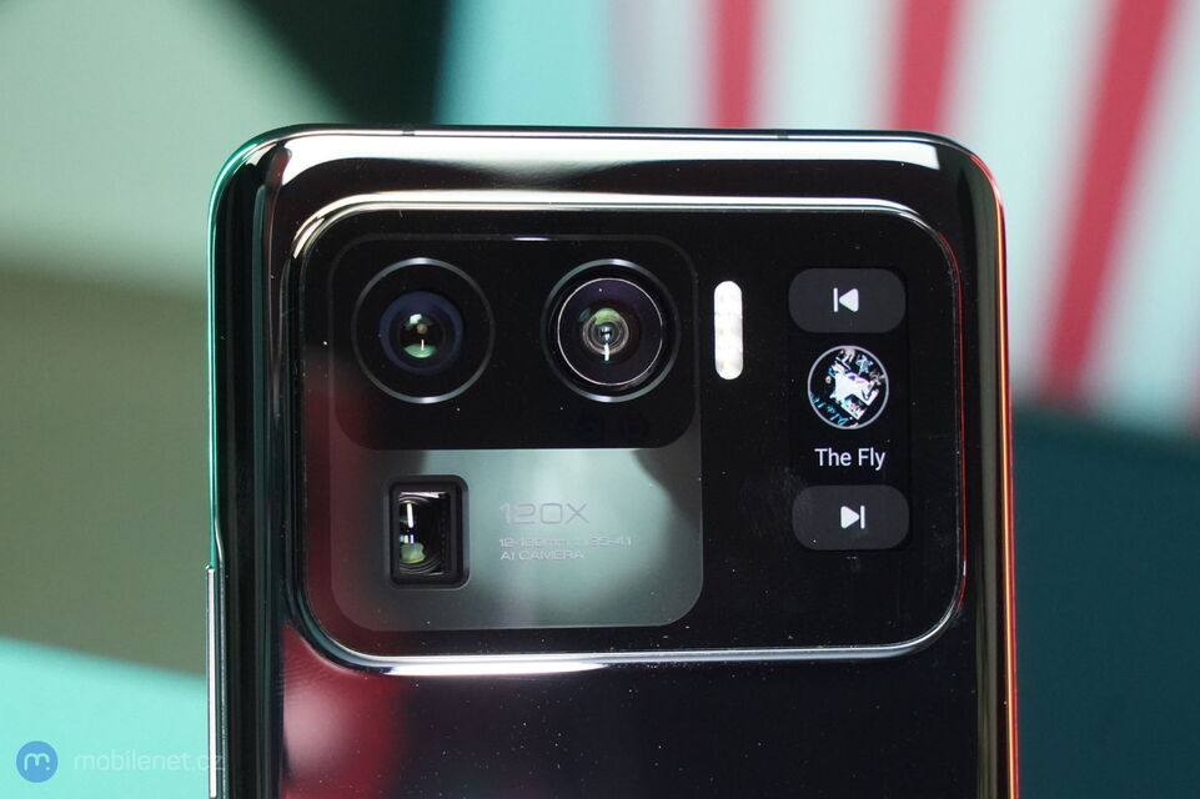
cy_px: 400
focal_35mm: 70
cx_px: 600
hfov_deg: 28.9
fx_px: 2332
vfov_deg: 19.4
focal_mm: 70
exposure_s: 1/200
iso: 6400
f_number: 8
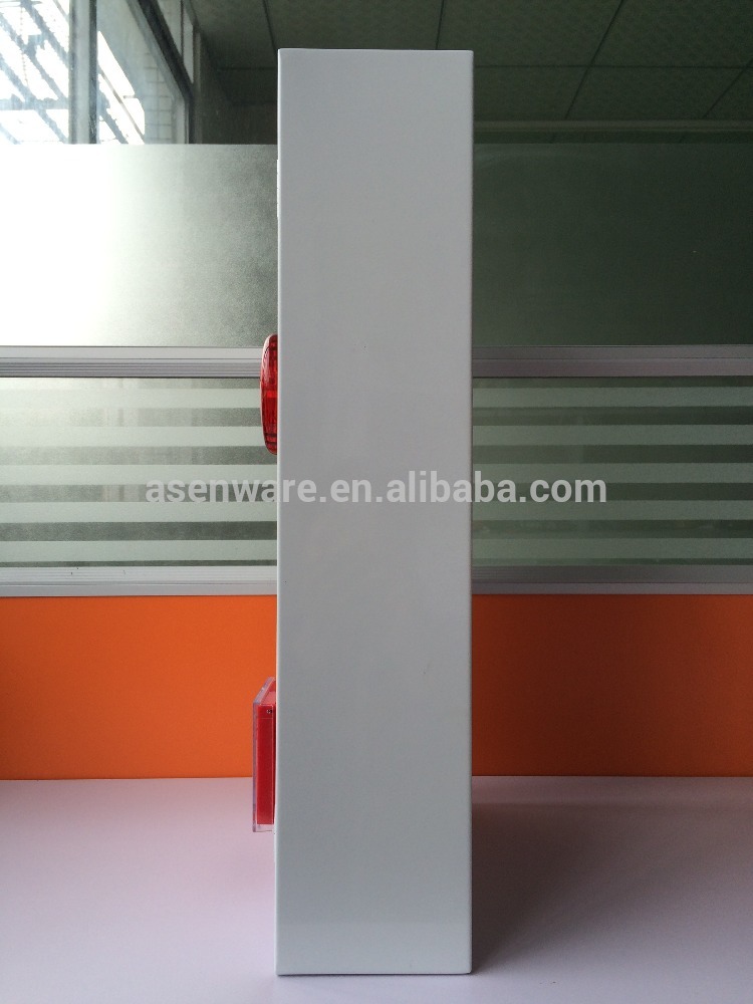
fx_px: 841
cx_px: 376
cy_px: 502
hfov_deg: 48.2
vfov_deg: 61.7
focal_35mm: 29
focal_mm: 4.15
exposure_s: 1/193
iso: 32
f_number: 2.2
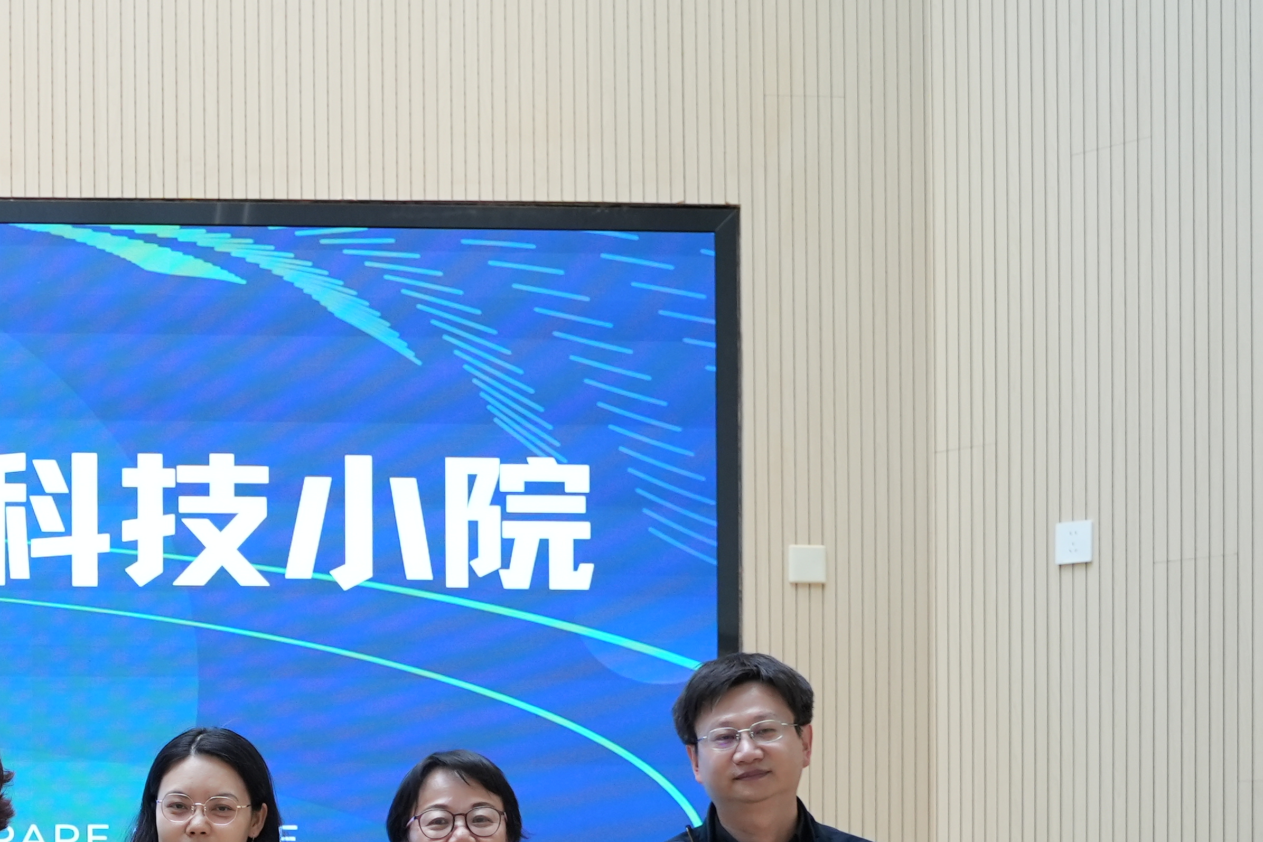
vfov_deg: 15.6
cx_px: -452
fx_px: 2982
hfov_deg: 21.3
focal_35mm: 85
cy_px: 947
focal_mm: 29
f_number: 3.2
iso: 1250
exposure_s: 1/250
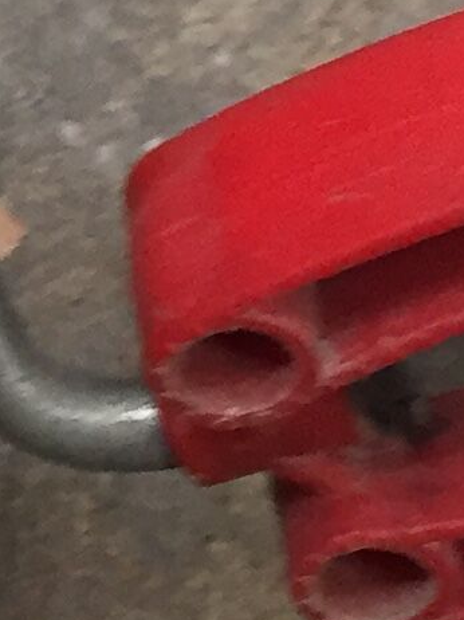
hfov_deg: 6.6
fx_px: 3667
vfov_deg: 9.5
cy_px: -157
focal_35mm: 205
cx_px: -935
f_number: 2.2
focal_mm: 4.15
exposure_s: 1/33
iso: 64
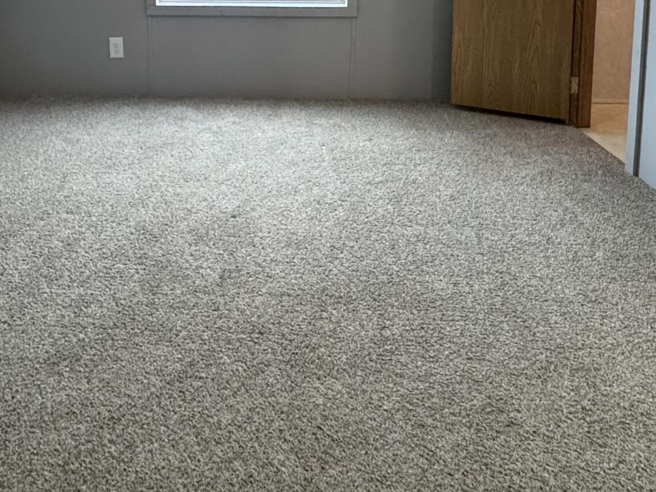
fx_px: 701
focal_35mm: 37
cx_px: 228
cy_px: -33
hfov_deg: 49.4
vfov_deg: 34.1
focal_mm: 2.22
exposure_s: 1/60
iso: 250
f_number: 2.2
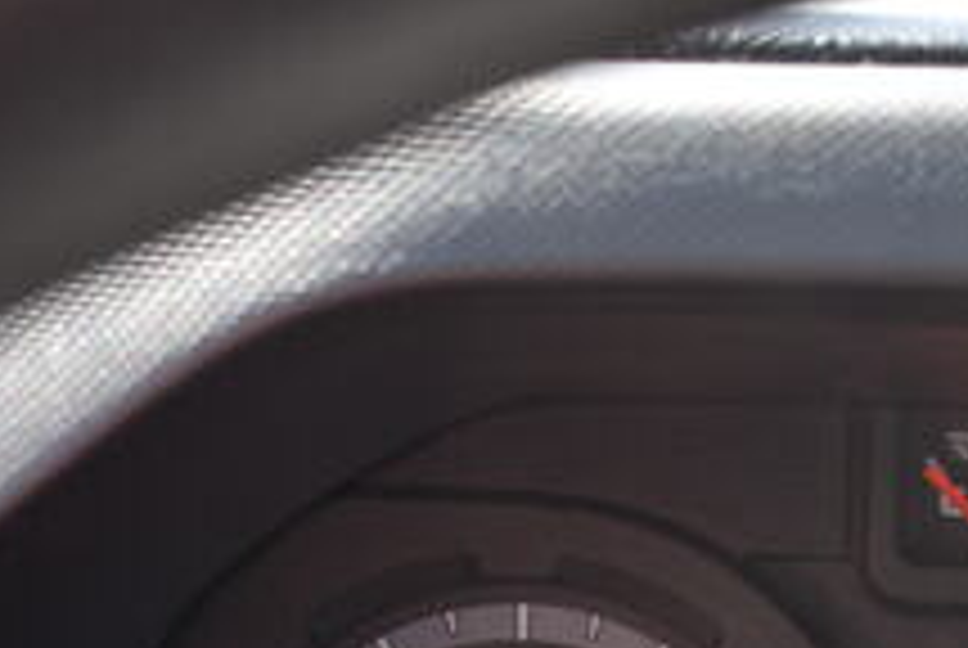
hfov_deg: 21.9
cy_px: 909
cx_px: 963
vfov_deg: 14.5
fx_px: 2408
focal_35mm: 89
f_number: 3.8
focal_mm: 21
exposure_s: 1/250
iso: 400
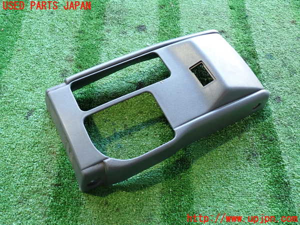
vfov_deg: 46.8
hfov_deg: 60.0
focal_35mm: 30
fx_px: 260
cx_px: 150
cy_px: 112
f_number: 2.3
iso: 200
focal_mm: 5.4
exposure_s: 1/30
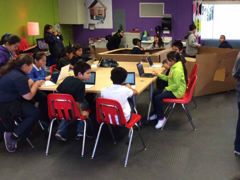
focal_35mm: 47
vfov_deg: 30.9
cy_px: 84
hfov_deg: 39.9
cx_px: 162
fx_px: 326
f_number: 2.2
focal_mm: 4.12
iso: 50
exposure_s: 1/30
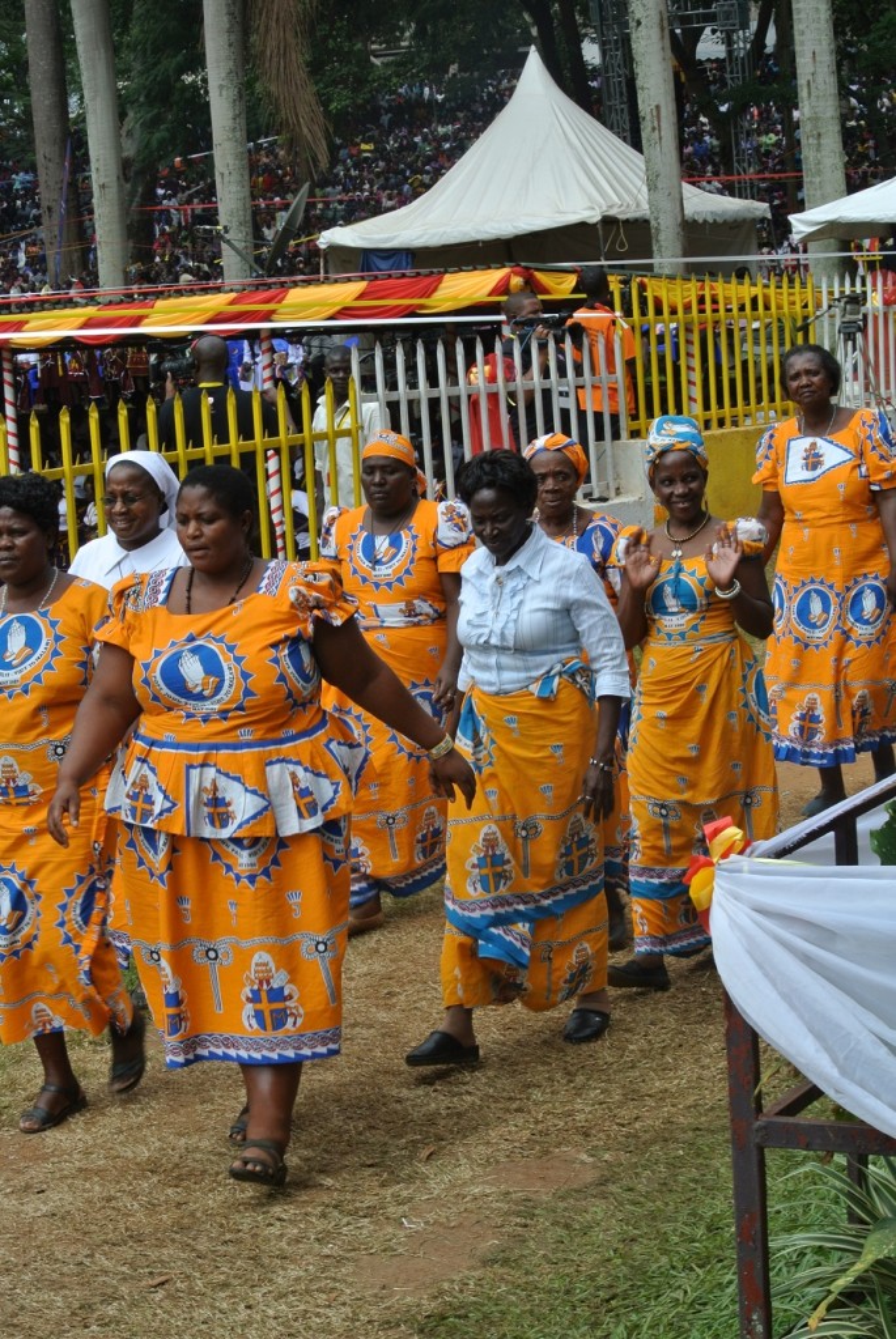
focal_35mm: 81
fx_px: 3017
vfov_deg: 25.0
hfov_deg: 16.9
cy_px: 670
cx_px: 448
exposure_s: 1/100
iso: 100
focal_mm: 30
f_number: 11
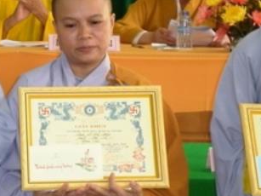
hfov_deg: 14.9
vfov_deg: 11.3
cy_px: -14
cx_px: 8
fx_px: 980
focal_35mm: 130
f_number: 3.3
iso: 100
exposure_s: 1/40
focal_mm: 7.1
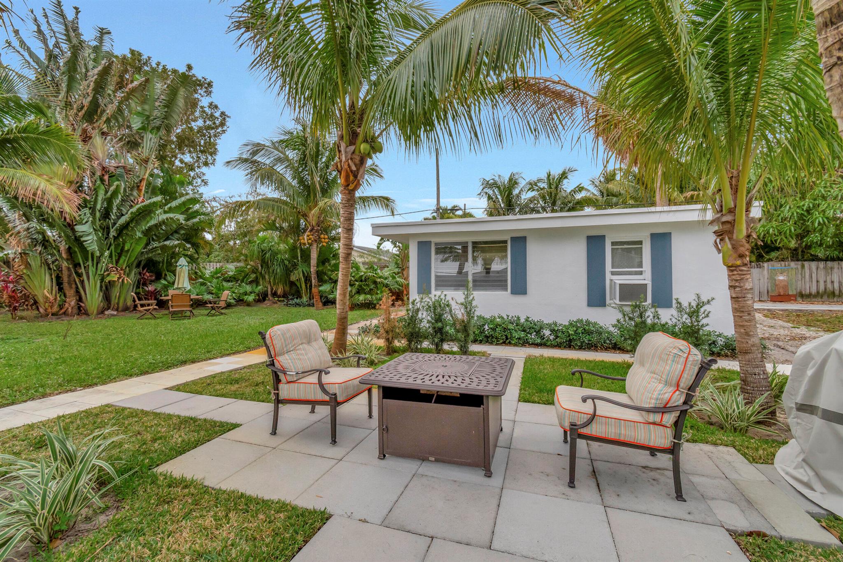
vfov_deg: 77.3
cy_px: 281
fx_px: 351
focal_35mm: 15
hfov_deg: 100.4
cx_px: 422
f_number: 8
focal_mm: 10
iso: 500
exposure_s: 1/400
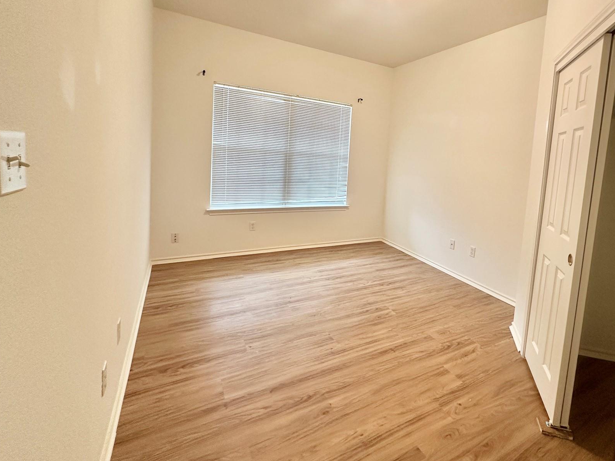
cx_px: 384
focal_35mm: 18
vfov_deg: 70.8
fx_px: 320
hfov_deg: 86.1
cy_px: 183
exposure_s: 1/60
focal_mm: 2.22
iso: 160
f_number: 2.2
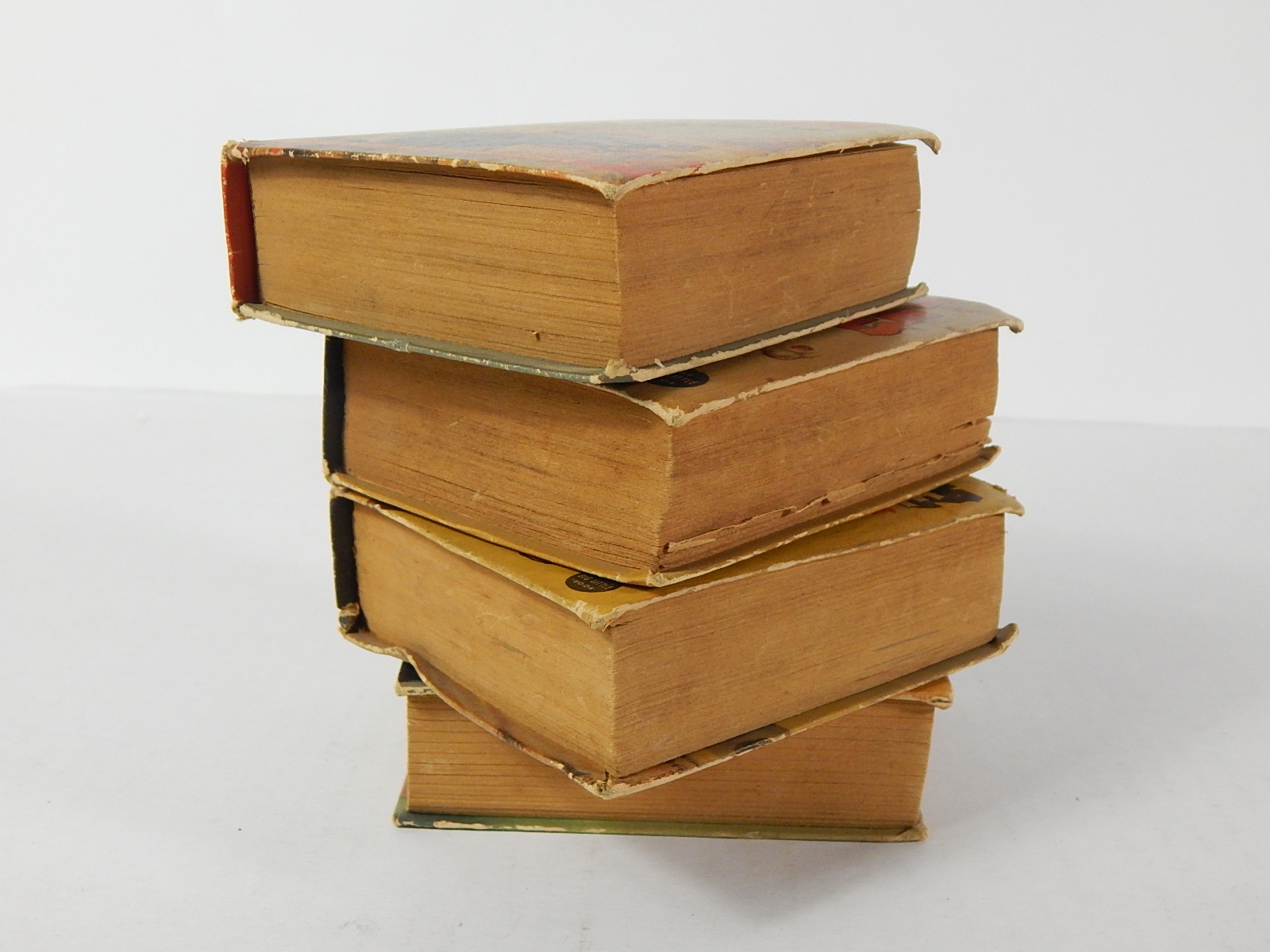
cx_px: 635
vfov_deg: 33.6
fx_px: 1578
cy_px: 476
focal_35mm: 43
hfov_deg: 43.9
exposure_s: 1/125
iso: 400
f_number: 3.6
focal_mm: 7.7
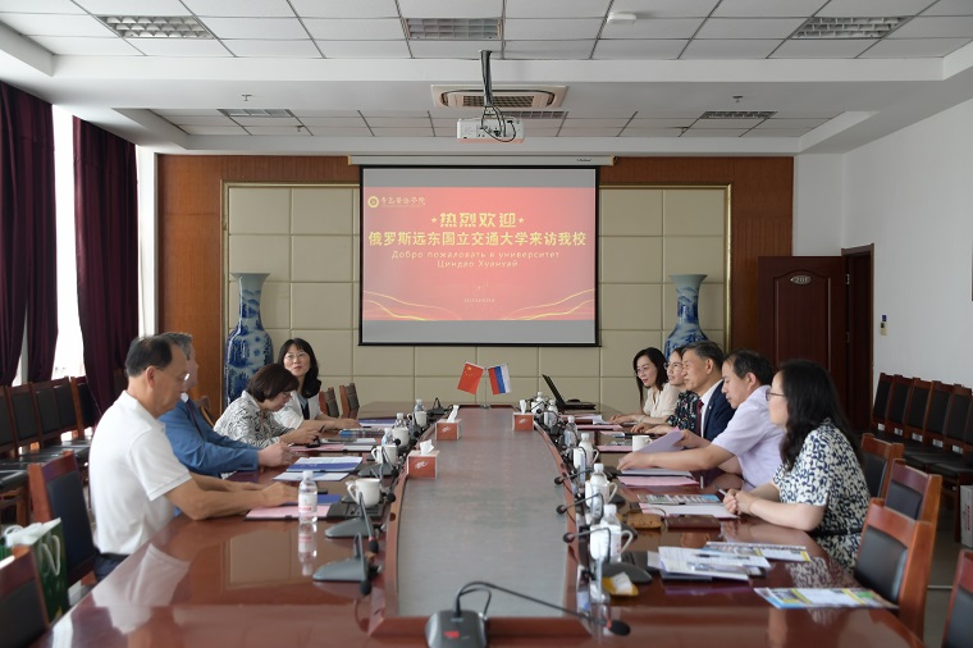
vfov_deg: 28.1
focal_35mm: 48
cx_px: 486
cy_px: 324
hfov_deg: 41.1
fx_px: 1297
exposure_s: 1/100
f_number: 4.5
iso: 500
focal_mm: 32
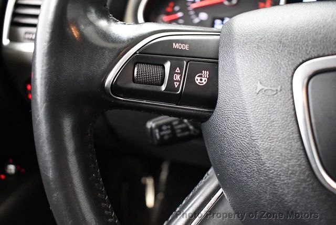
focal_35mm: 36
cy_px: 112
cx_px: 168
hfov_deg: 53.1
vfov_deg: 37.0
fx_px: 337
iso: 5000
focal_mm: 18
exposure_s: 1/60
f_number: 3.5
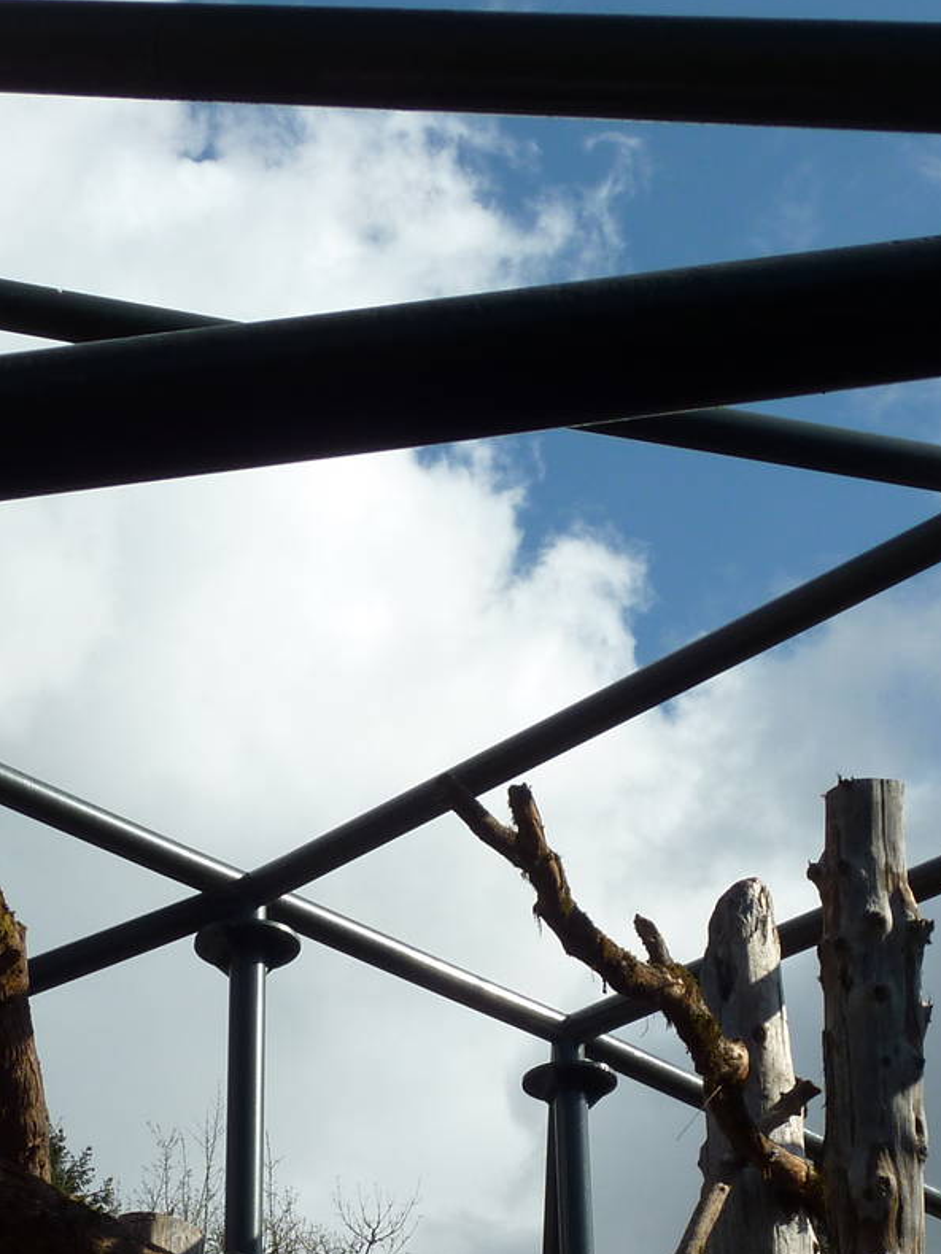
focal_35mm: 71
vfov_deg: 27.1
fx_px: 2573
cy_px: 893
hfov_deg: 20.7
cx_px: 456
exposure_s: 1/640
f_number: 5
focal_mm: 5.7
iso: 80
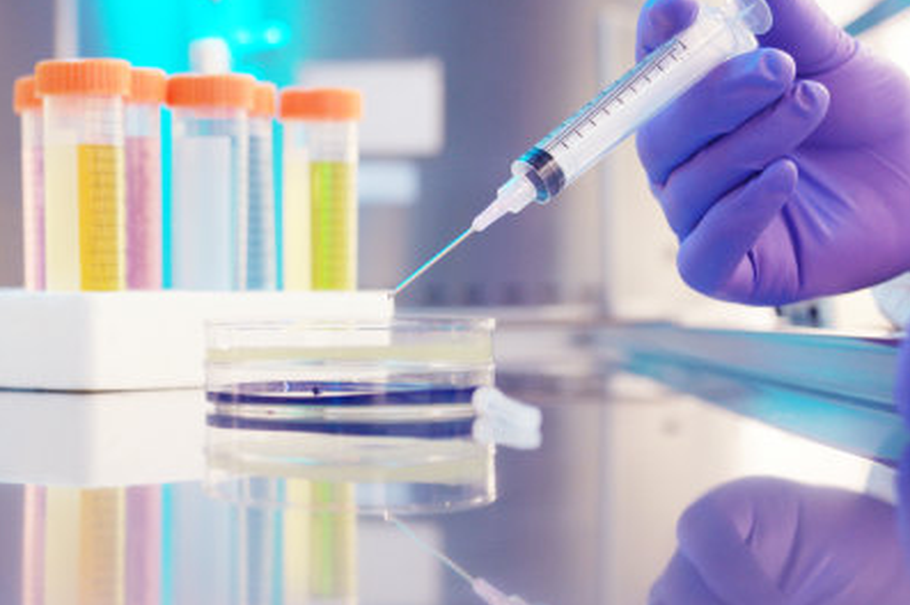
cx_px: 236
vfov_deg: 19.2
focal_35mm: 71
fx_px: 1793
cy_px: 309
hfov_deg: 28.1
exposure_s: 1/50
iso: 800
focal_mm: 30
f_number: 2.5
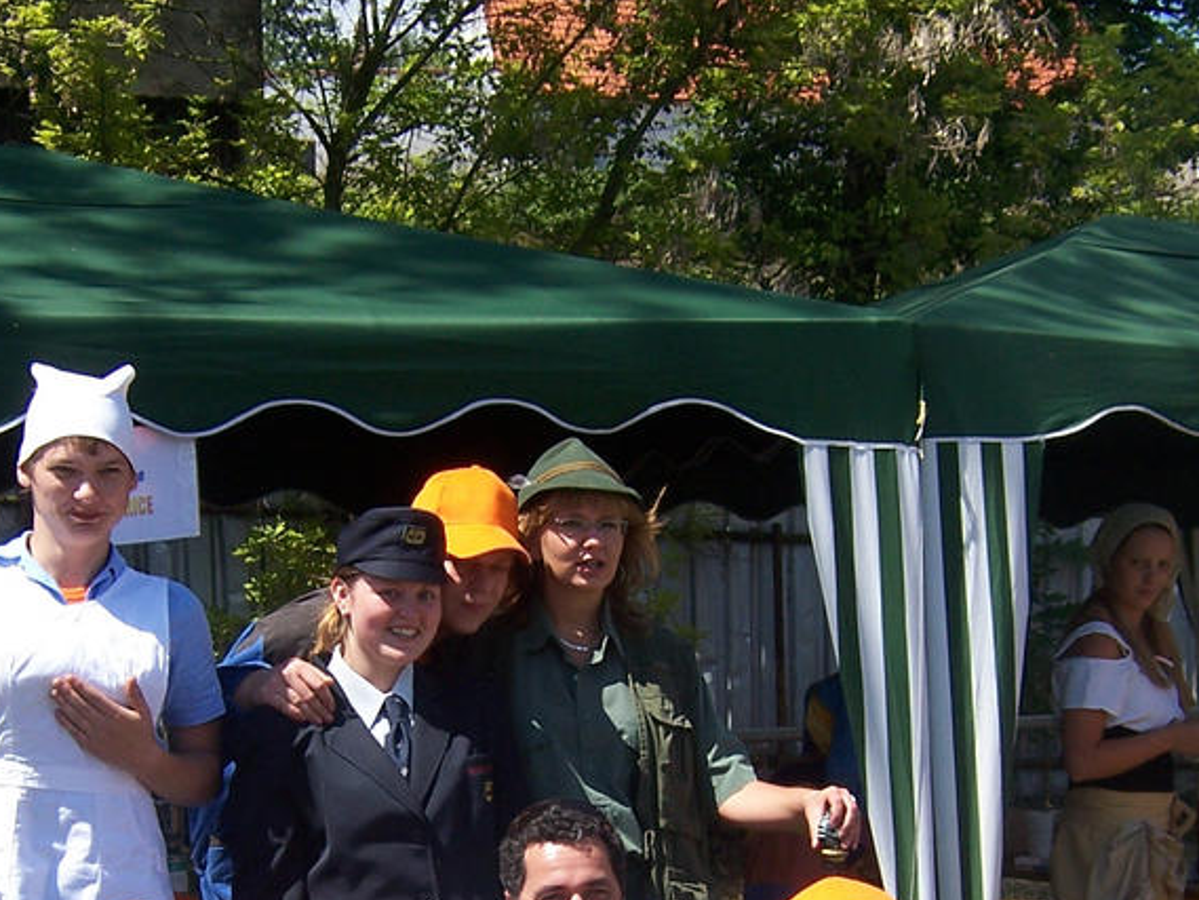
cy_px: 807
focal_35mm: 72
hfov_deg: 27.0
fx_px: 2494
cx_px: 510
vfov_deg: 20.1
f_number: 4
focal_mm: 6.7
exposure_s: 1/750
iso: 80
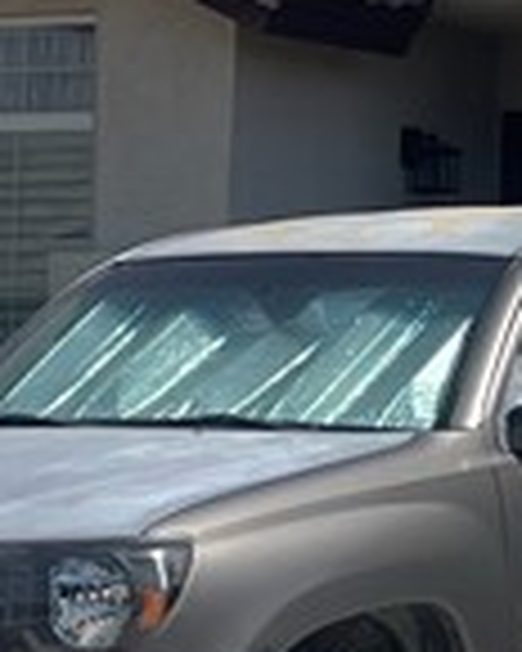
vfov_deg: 11.2
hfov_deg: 8.3
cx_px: 1224
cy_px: 207
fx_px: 3322
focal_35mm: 172
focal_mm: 5.1
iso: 32
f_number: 1.6
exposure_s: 1/5376
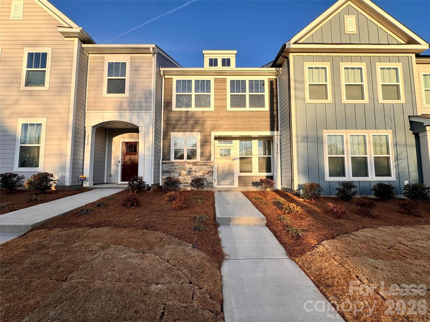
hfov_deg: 102.1
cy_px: 161
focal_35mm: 14
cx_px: 215
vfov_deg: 85.7
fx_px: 174
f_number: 2.2
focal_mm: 2.22
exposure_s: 1/993
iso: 40
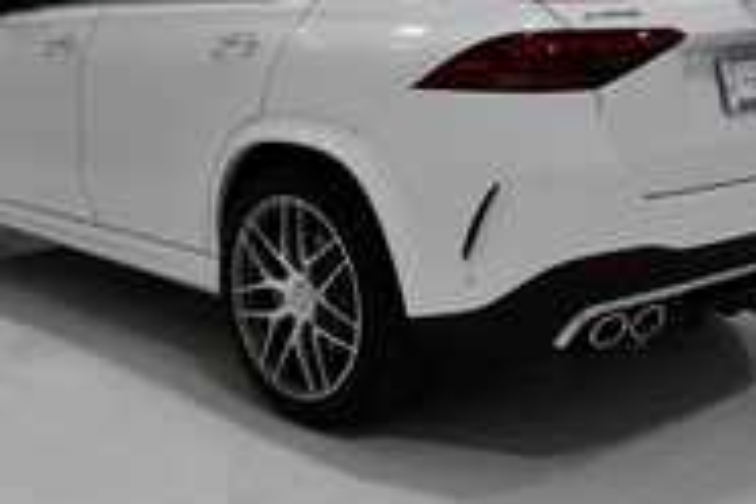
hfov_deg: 34.5
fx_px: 1218
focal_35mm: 58
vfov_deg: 23.0
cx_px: 358
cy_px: 87
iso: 450
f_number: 3.5
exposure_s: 1/250
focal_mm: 18
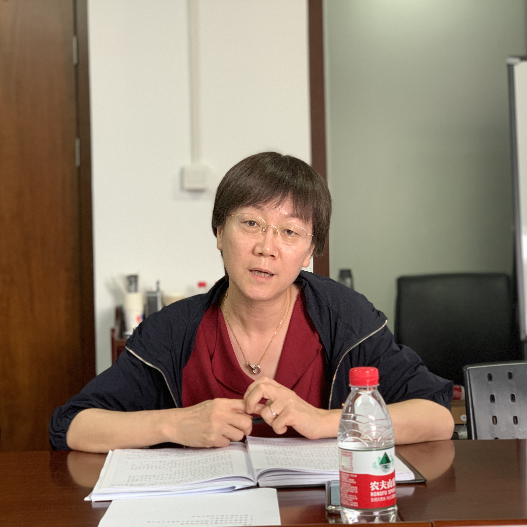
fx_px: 1068
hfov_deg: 27.7
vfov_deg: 27.7
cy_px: 264
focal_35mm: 62
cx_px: 256
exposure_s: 1/50
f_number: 2.4
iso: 160
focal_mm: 6
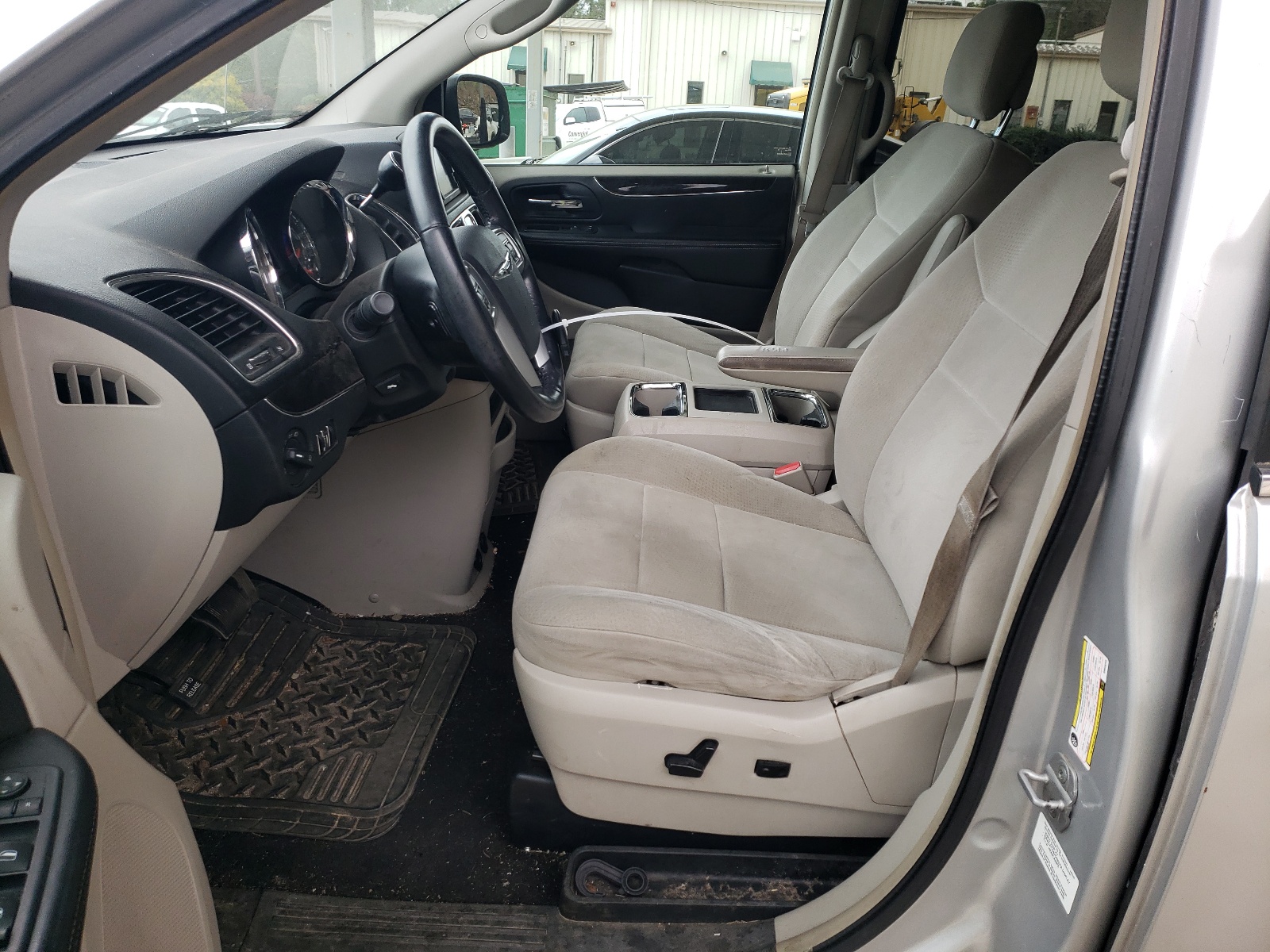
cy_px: 476
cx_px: 635
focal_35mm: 26
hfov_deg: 67.3
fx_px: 954
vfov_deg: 53.1
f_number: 1.5
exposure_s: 1/120
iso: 53
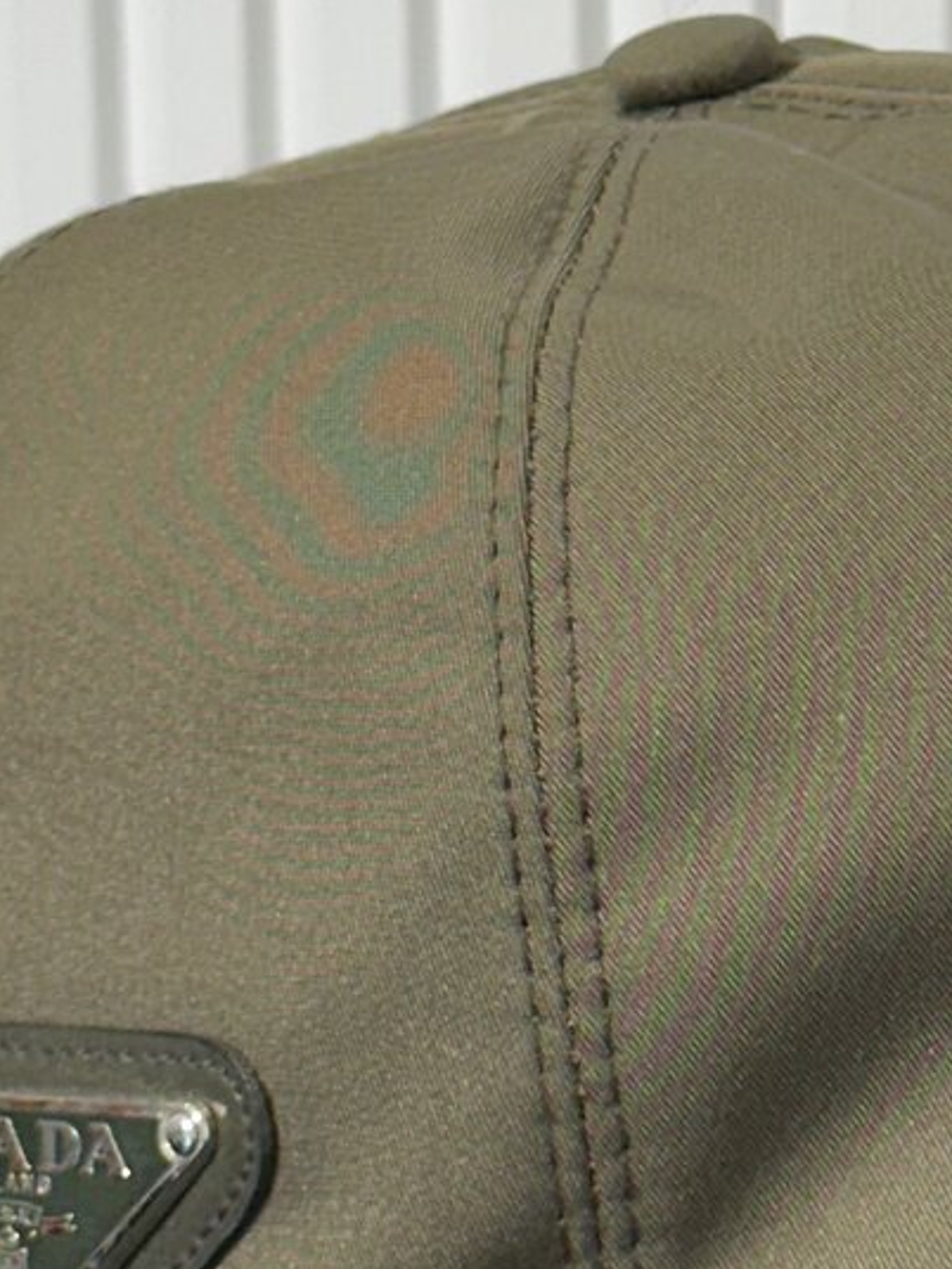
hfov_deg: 7.7
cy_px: 735
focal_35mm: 191
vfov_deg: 10.4
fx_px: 7004
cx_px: 980
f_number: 1.78
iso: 64
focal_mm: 6.86
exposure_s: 1/100
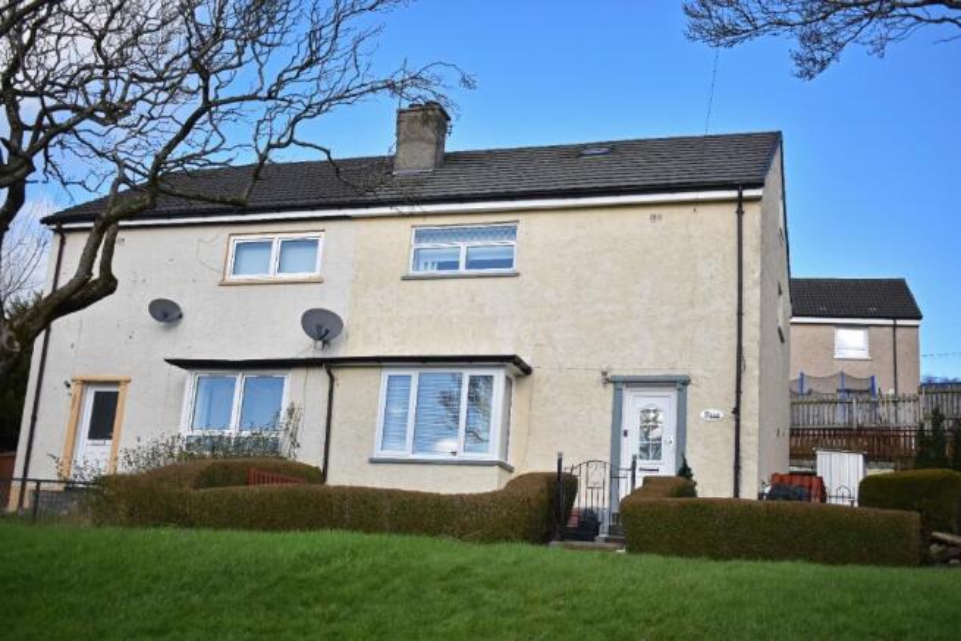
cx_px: 480
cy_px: 320
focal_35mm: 42
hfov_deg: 46.4
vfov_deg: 31.9
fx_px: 1121
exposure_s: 1/1600
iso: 400
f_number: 4.5
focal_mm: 28
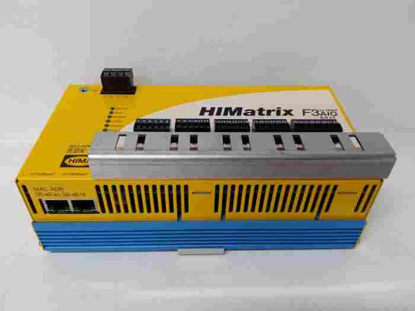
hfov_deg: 65.3
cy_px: 156
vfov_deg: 51.4
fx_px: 324
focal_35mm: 27
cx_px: 208
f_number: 2
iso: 224
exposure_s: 1/33
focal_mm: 3.79
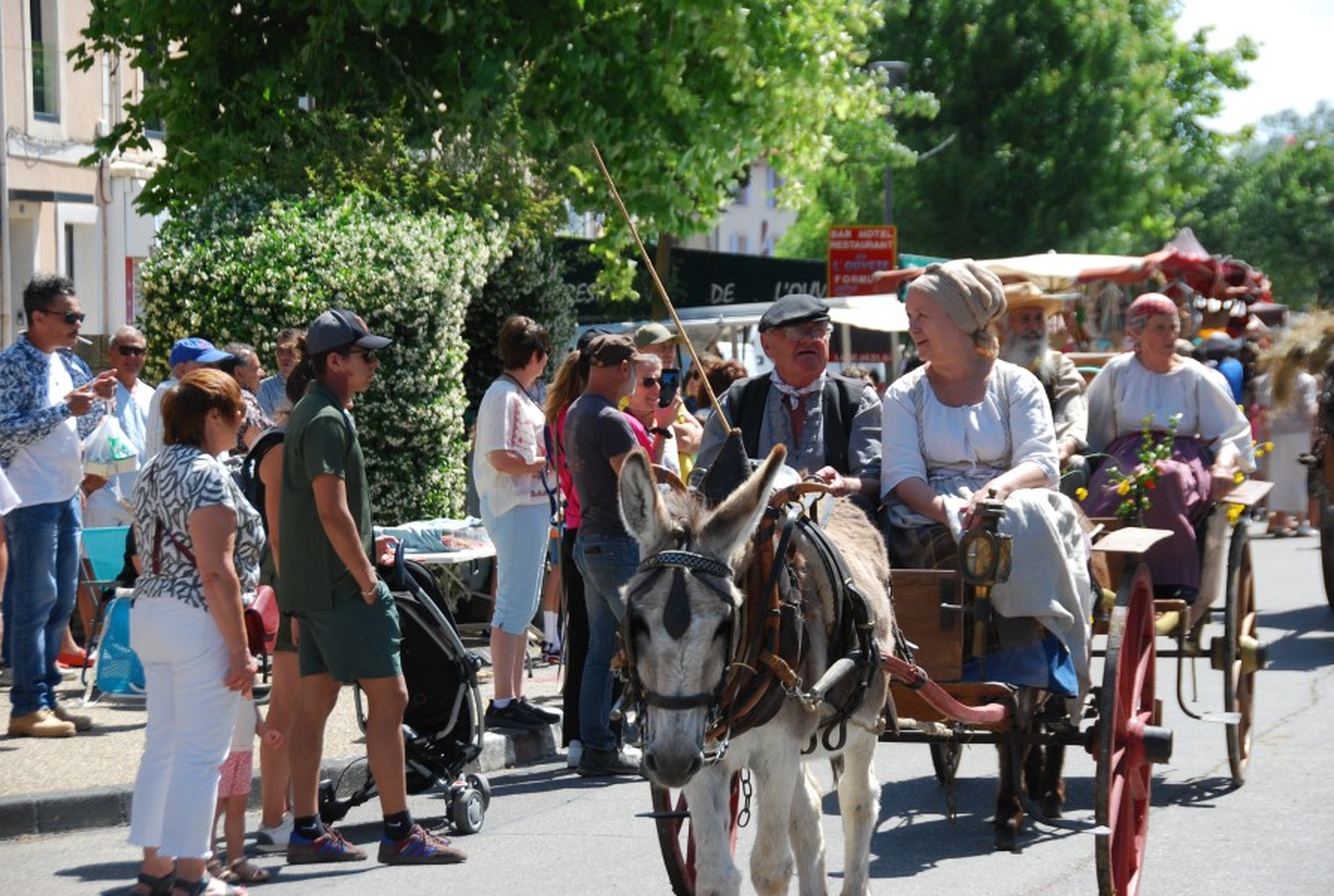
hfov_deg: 18.1
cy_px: 448
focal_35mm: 112
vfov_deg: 12.2
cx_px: 667
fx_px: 4179
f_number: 7.1
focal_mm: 75
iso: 400
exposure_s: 1/800
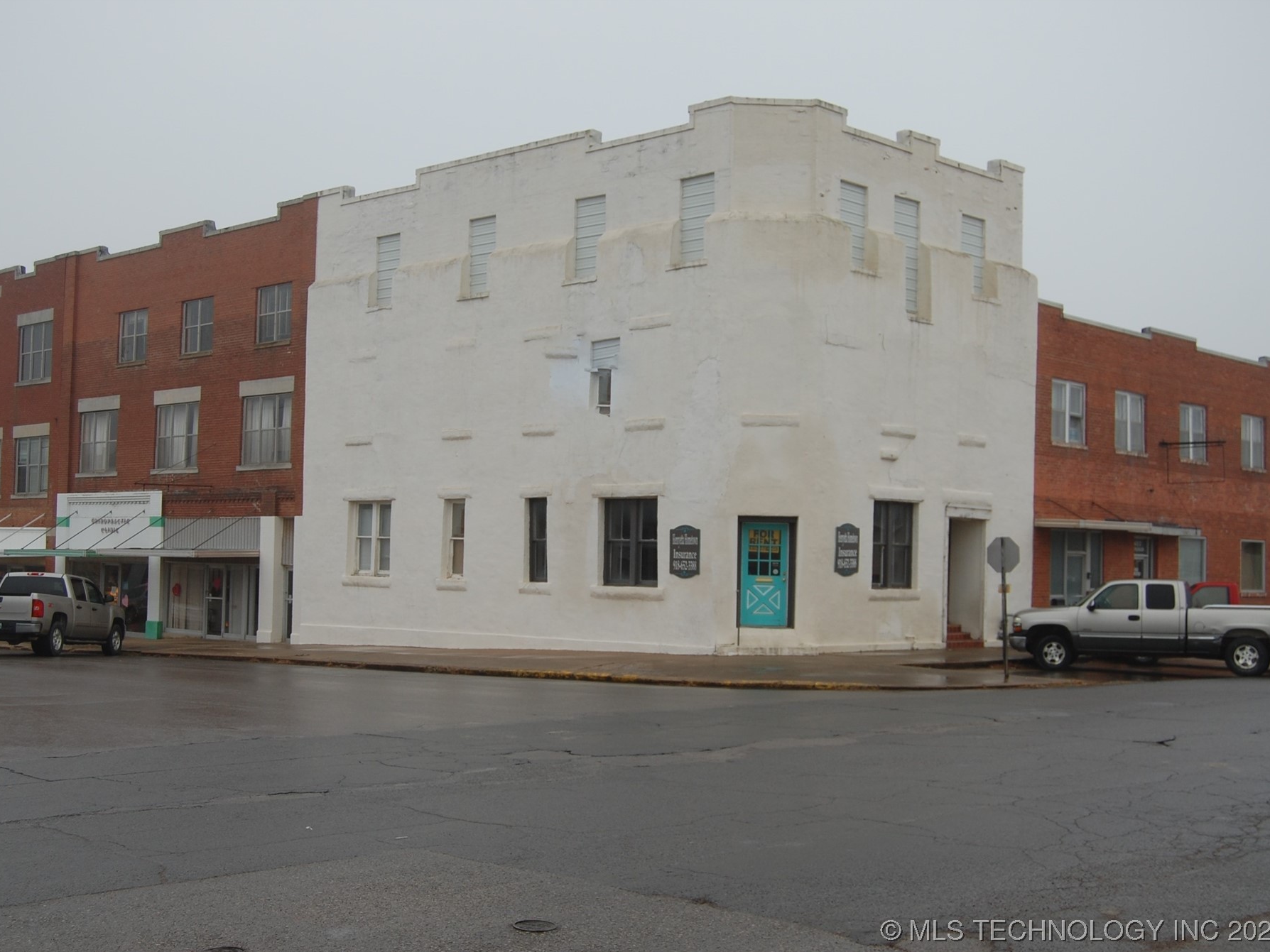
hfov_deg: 41.2
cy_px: 477
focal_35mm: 46
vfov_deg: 31.5
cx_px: 569
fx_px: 1688
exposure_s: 1/125
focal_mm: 28
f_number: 5.6
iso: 200
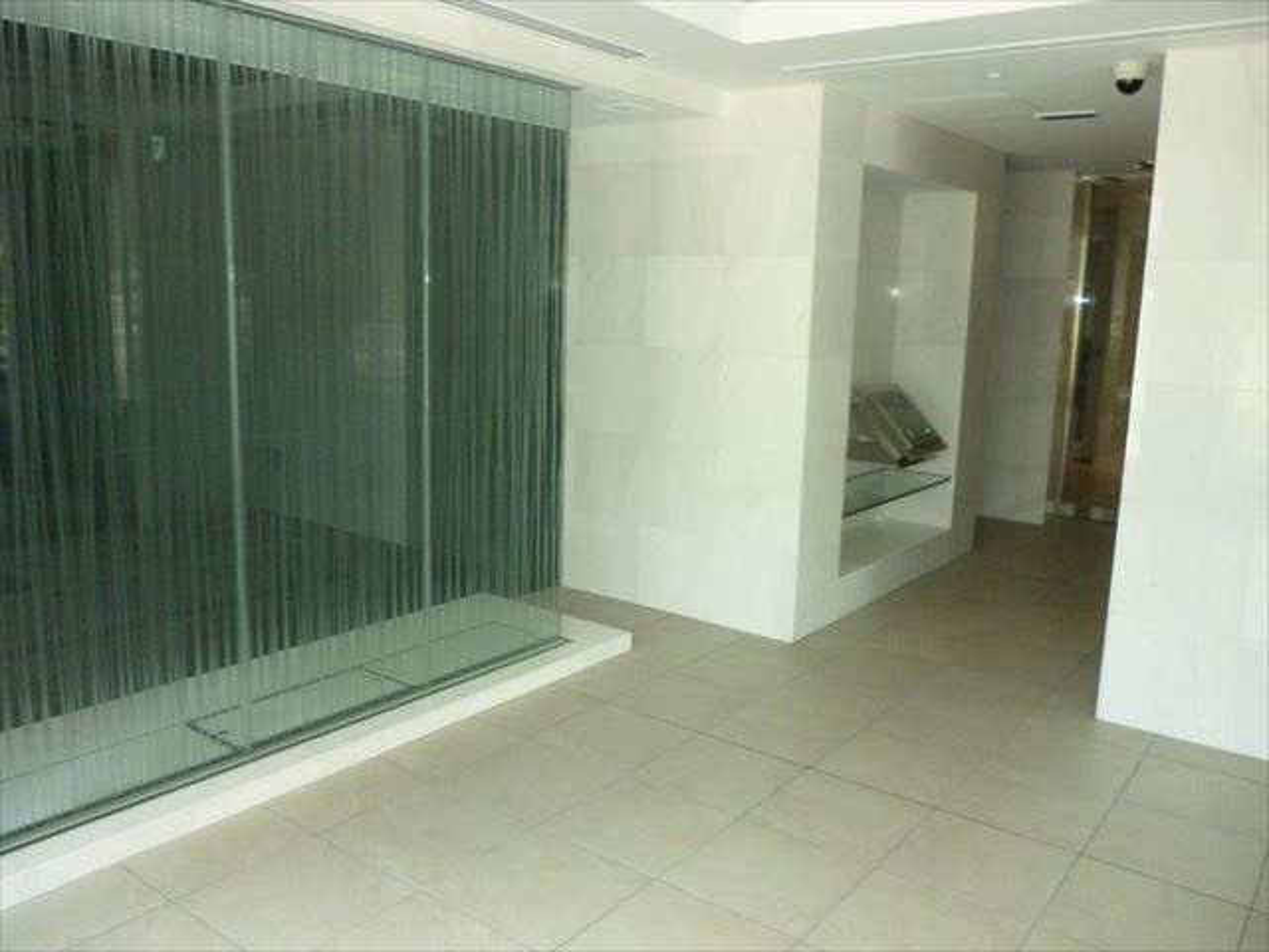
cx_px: 634
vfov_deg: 49.7
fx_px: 1026
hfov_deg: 63.4
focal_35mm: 28
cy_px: 476
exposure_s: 1/60
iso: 400
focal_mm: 5
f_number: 3.1
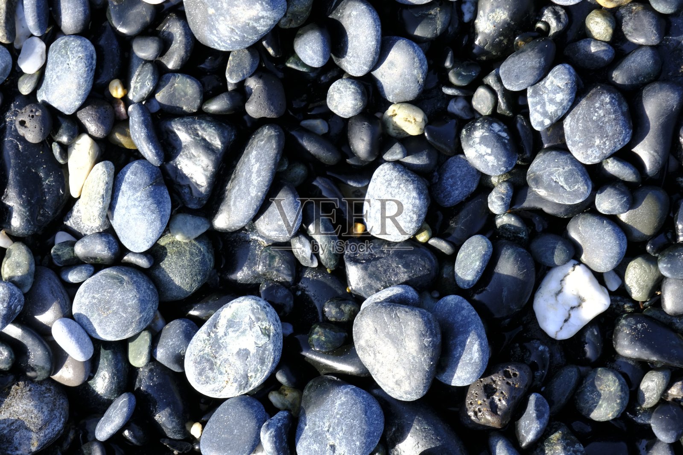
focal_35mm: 120
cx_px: 342
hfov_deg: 17.1
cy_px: 228
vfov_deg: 11.4
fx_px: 2277
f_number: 11
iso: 160
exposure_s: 1/38
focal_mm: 80
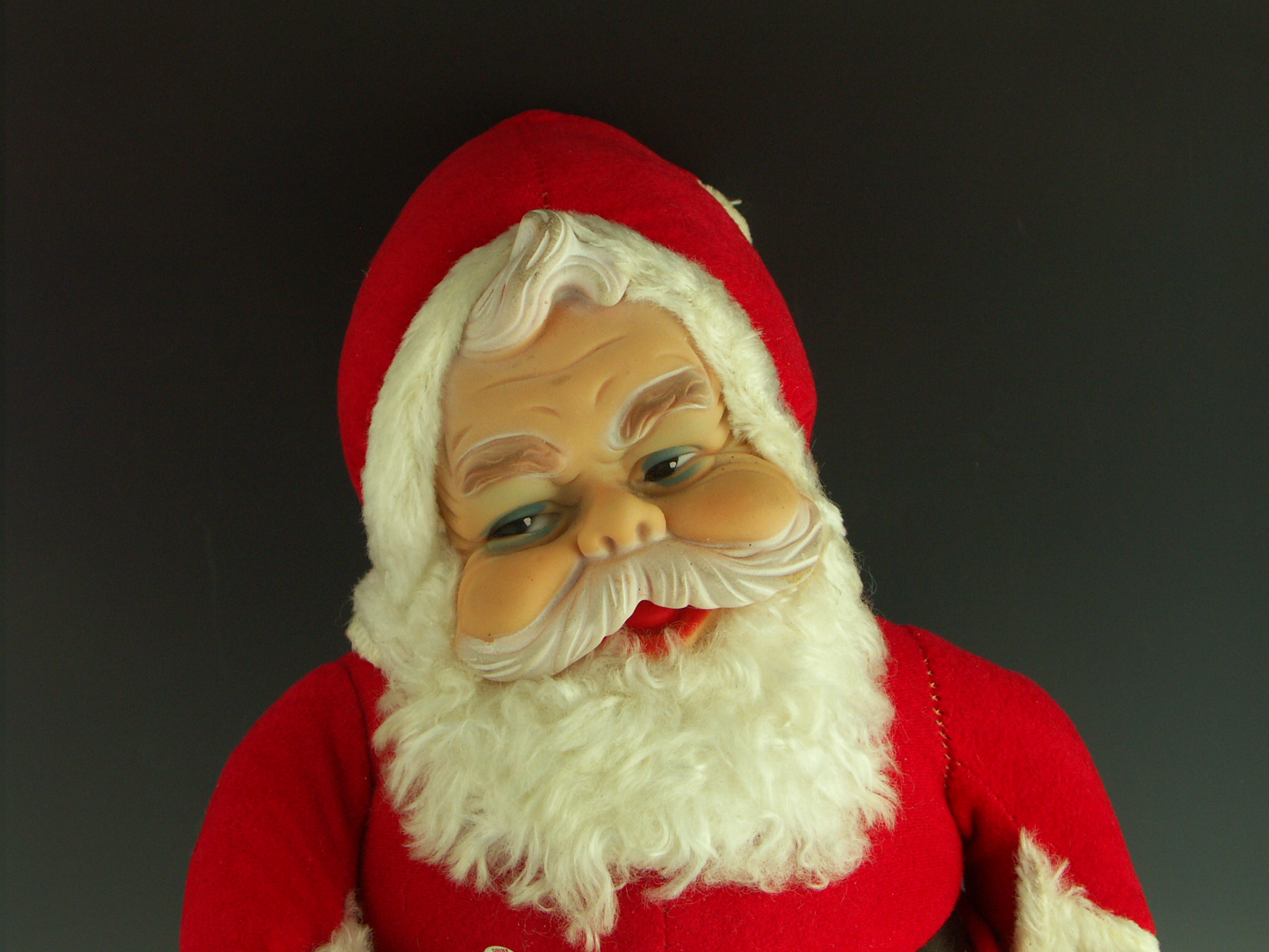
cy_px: 476
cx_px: 634
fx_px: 2310
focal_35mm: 63
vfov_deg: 23.3
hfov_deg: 30.7
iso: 100
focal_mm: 16.26
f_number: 4.5
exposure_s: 1/40
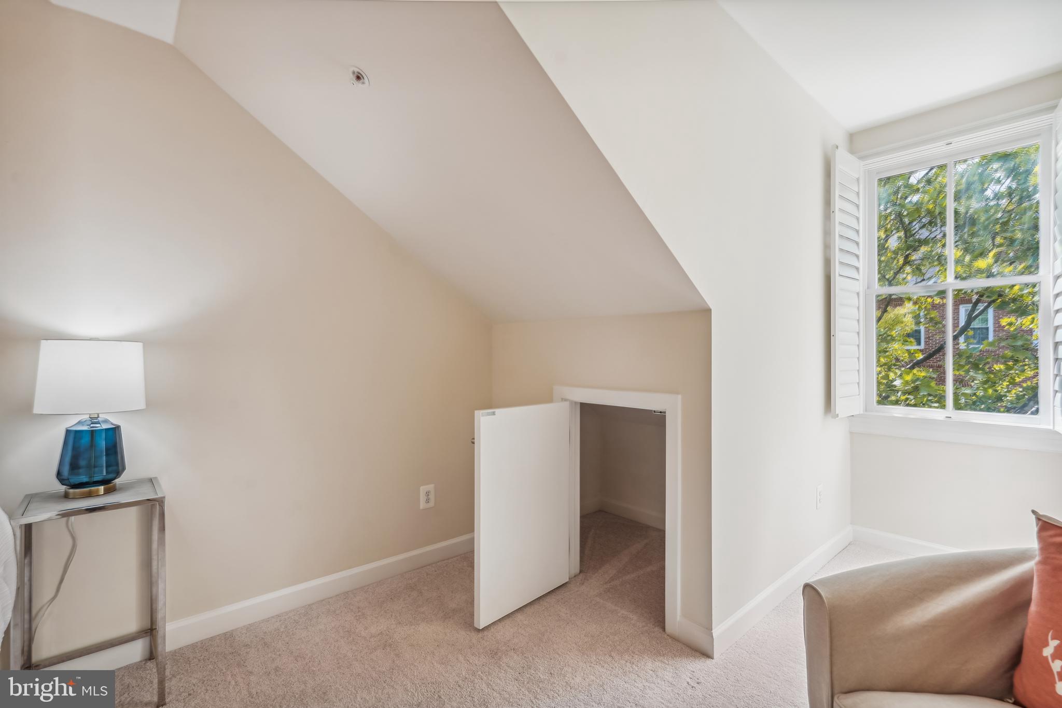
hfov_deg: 96.7
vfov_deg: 73.7
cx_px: 531
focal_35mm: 16
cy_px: 354
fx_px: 472
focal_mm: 16
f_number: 8
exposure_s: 1/10
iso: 100
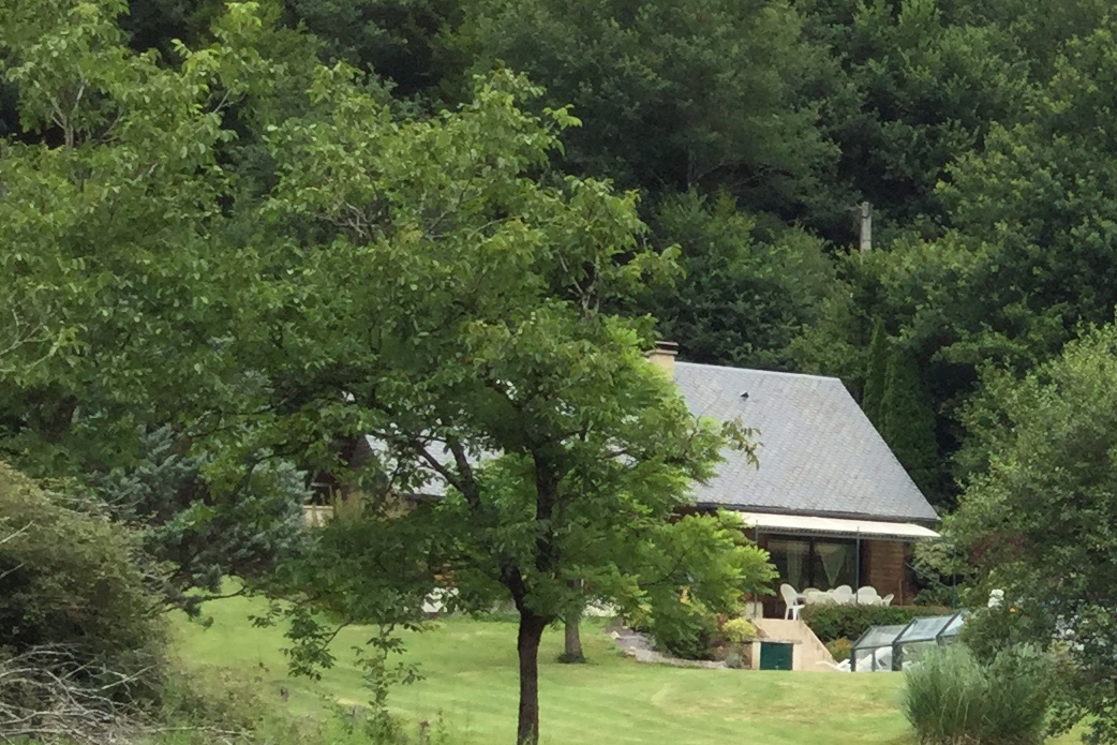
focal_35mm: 101
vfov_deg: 13.4
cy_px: 677
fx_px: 3134
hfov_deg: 18.7
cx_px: 1483
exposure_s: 1/448
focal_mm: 3.3
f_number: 2.4
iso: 25
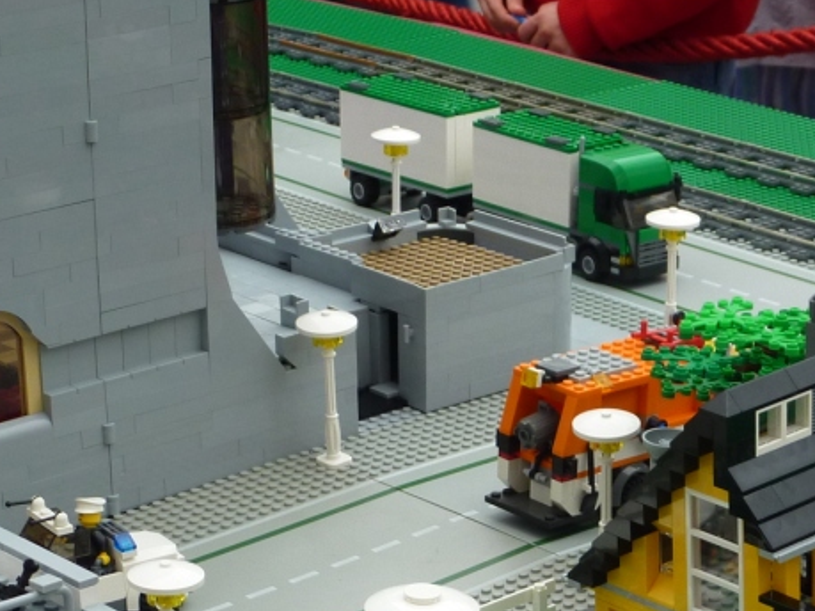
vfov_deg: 12.6
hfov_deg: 16.9
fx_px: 2730
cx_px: 570
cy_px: 659
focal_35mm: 116
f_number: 3.8
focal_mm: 8.5
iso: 125
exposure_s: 1/40
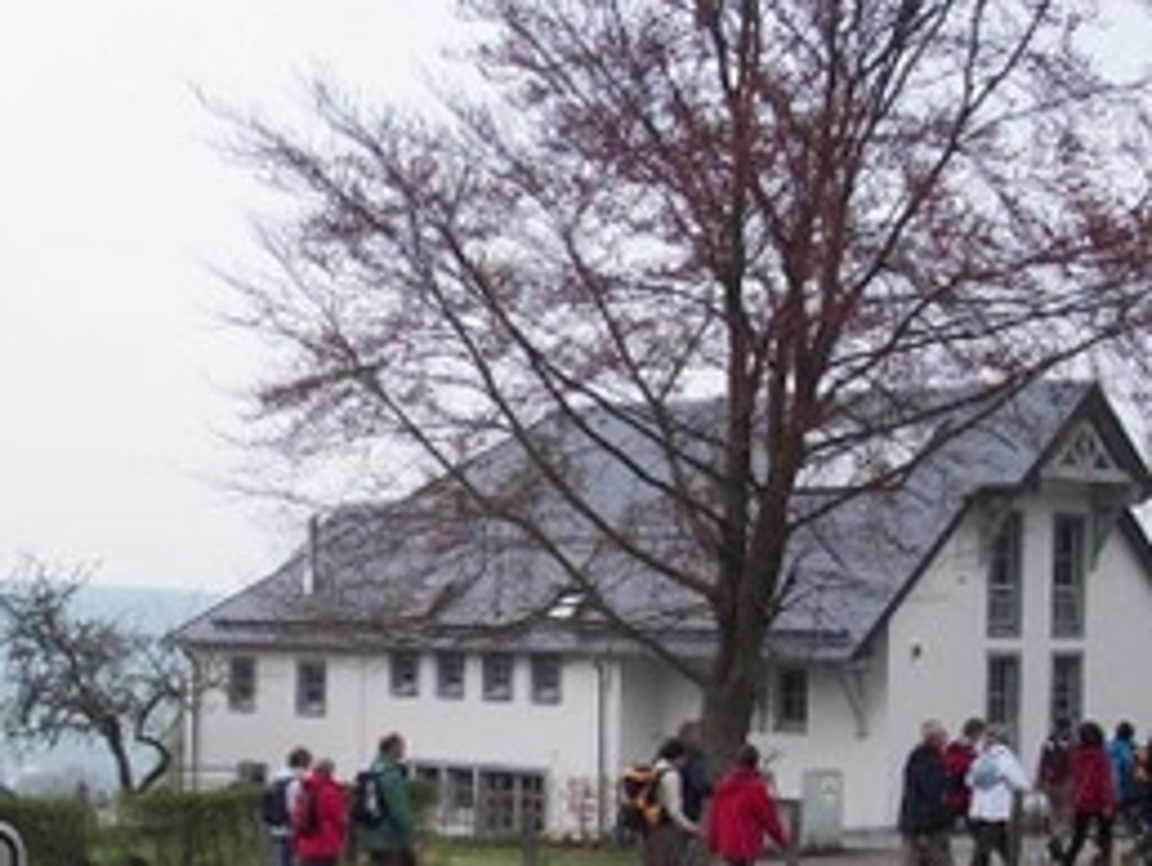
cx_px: 411
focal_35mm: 86
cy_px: 750
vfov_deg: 17.0
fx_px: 2865
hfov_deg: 22.7
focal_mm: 6.2
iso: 80
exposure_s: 1/445
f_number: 2.8
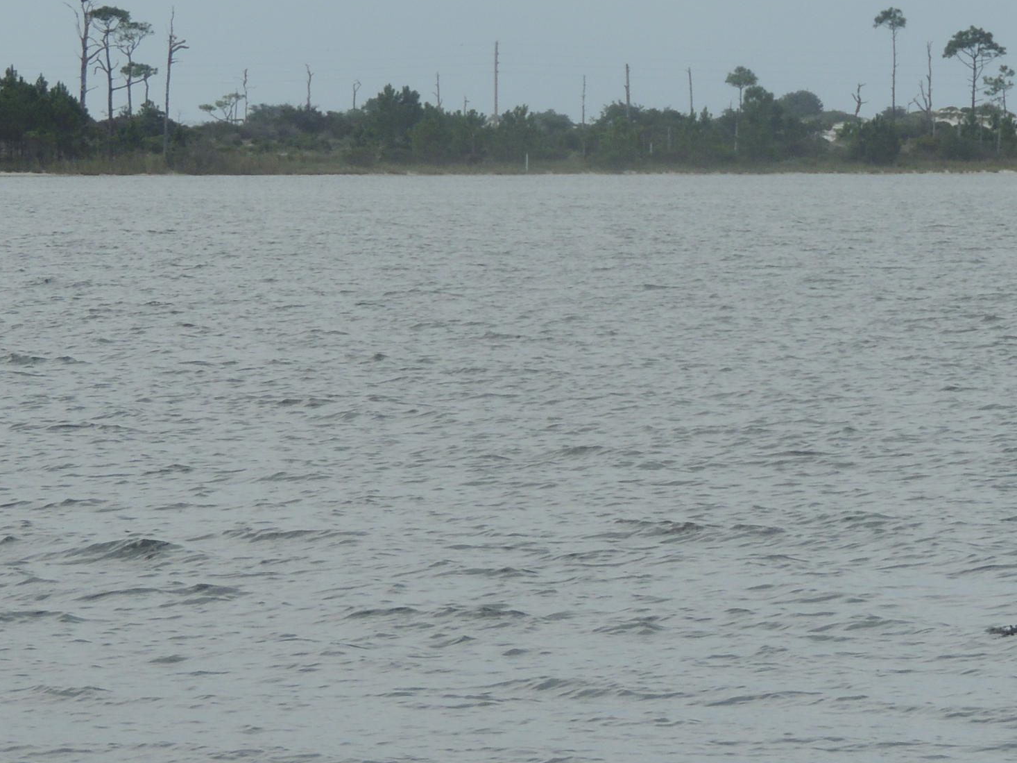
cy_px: 216
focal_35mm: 348
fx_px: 10222
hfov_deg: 5.7
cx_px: 715
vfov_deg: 4.3
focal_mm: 30.3
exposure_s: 1/800
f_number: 4.5
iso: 100
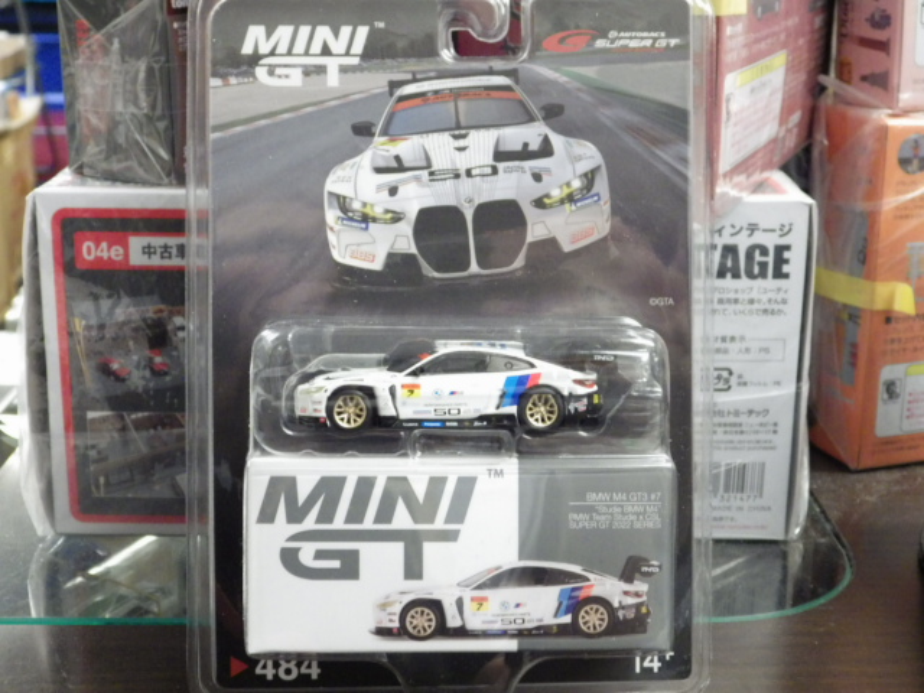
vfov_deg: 24.8
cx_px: 462
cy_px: 346
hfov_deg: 32.7
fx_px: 1575
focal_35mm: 59
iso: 800
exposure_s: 1/25
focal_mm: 10.7
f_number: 4
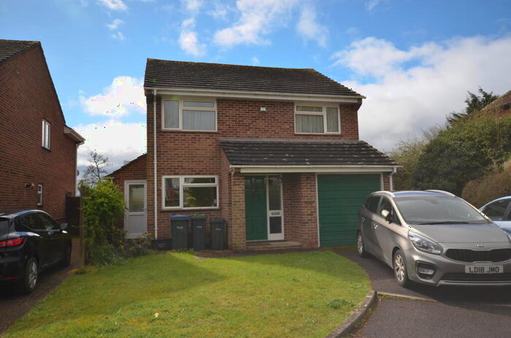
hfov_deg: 67.5
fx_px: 382
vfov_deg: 47.7
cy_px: 169
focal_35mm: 27
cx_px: 256
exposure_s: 1/250
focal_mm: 18
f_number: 8
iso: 100
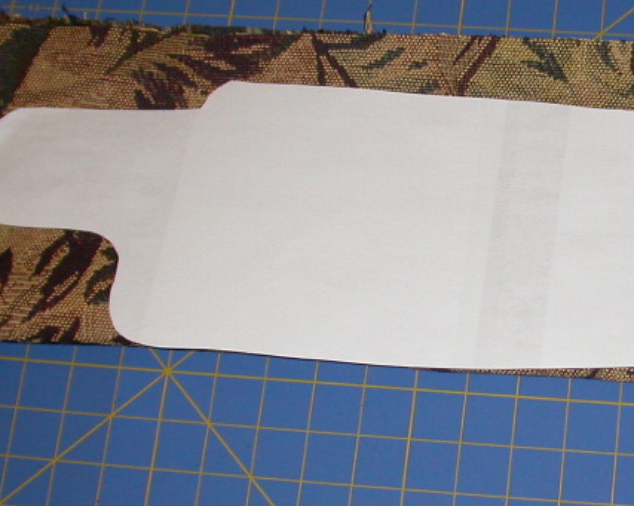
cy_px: 254
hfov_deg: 21.1
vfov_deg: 17.3
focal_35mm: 89
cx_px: 551
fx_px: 1669
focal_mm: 7.85
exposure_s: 1/60
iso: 100
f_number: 2.6
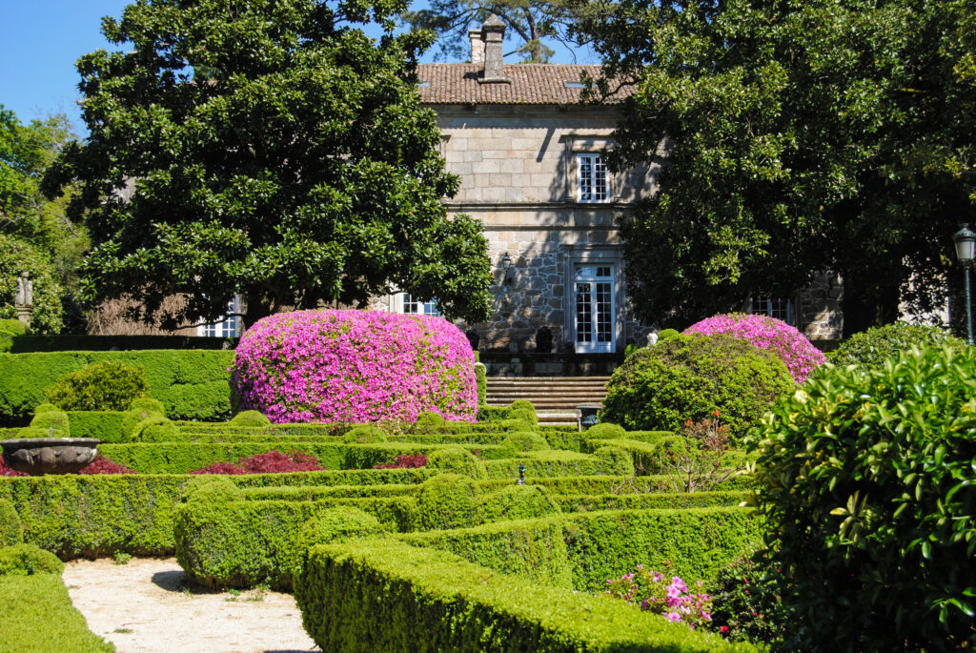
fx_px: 1832
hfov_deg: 29.8
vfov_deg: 20.2
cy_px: 326
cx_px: 488
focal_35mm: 68
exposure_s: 1/200
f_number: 7.1
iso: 100
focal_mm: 45
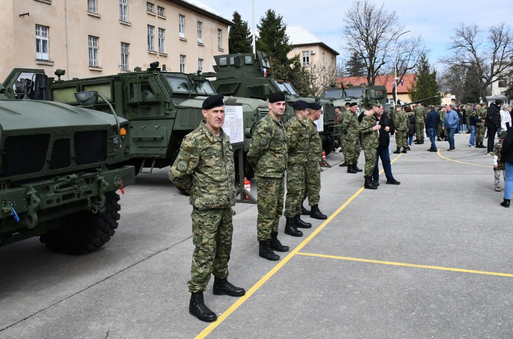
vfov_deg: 47.7
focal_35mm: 27
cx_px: 256
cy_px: 170
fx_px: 384
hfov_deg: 67.5
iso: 3200
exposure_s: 1/2000
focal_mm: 18
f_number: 18
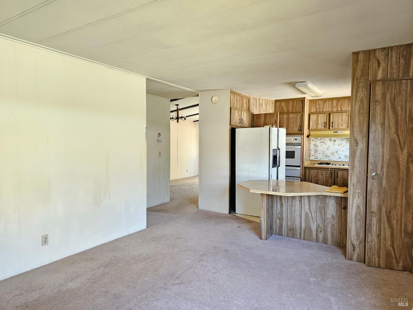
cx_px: 206
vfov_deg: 58.9
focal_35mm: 23
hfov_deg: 73.9
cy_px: 155
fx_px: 274
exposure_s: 1/120
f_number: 1.7
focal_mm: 6.3
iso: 400
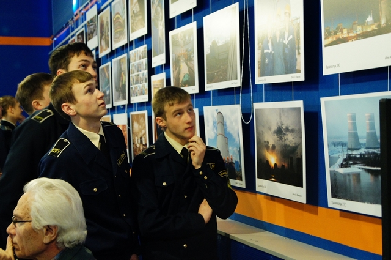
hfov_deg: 27.0
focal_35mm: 75
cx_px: 196
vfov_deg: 18.1
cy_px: 130
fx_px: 814
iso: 1600
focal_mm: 50
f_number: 5.6
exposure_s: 1/15
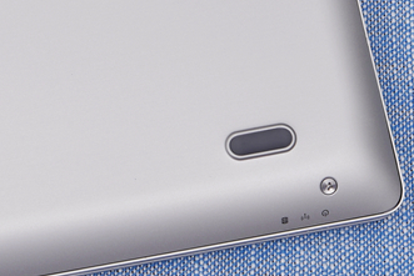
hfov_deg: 11.0
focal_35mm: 181
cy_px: -31
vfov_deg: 7.5
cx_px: -168
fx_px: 2082
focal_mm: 50
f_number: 16
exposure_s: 1/100
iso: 160
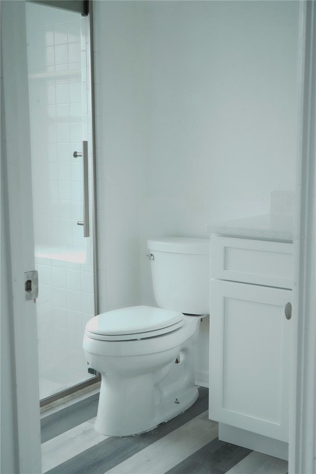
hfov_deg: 29.9
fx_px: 592
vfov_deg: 43.6
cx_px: 158
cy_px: 237
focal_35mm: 45
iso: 20000
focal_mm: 45
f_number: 6.3
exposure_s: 1/200
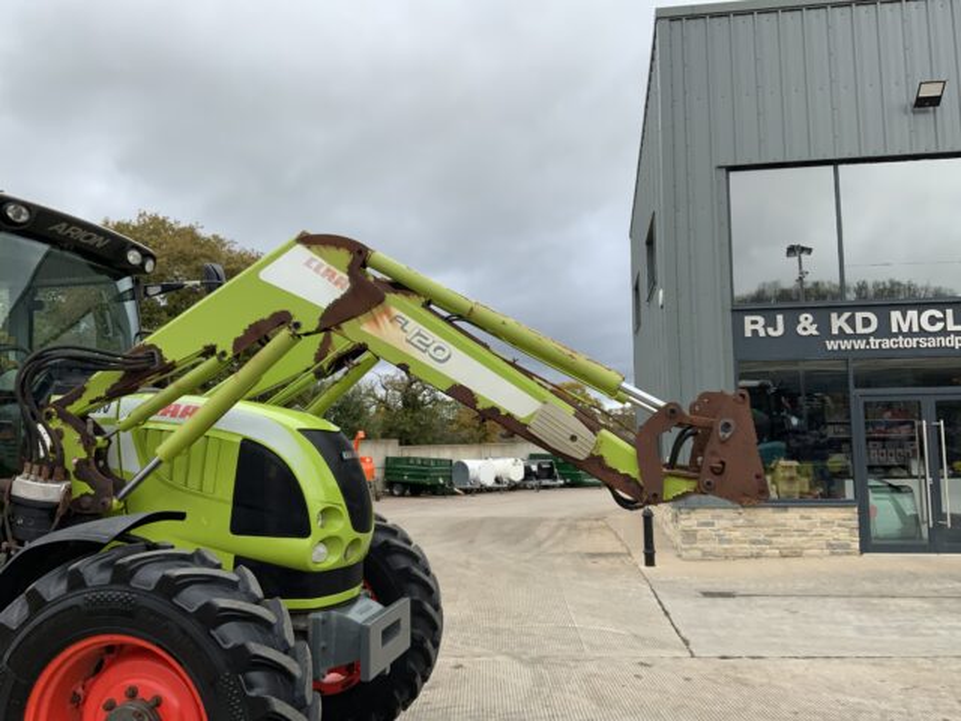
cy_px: 360
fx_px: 805
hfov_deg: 61.7
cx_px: 480
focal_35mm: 29
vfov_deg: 48.2
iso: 16
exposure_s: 1/469
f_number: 1.8
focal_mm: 3
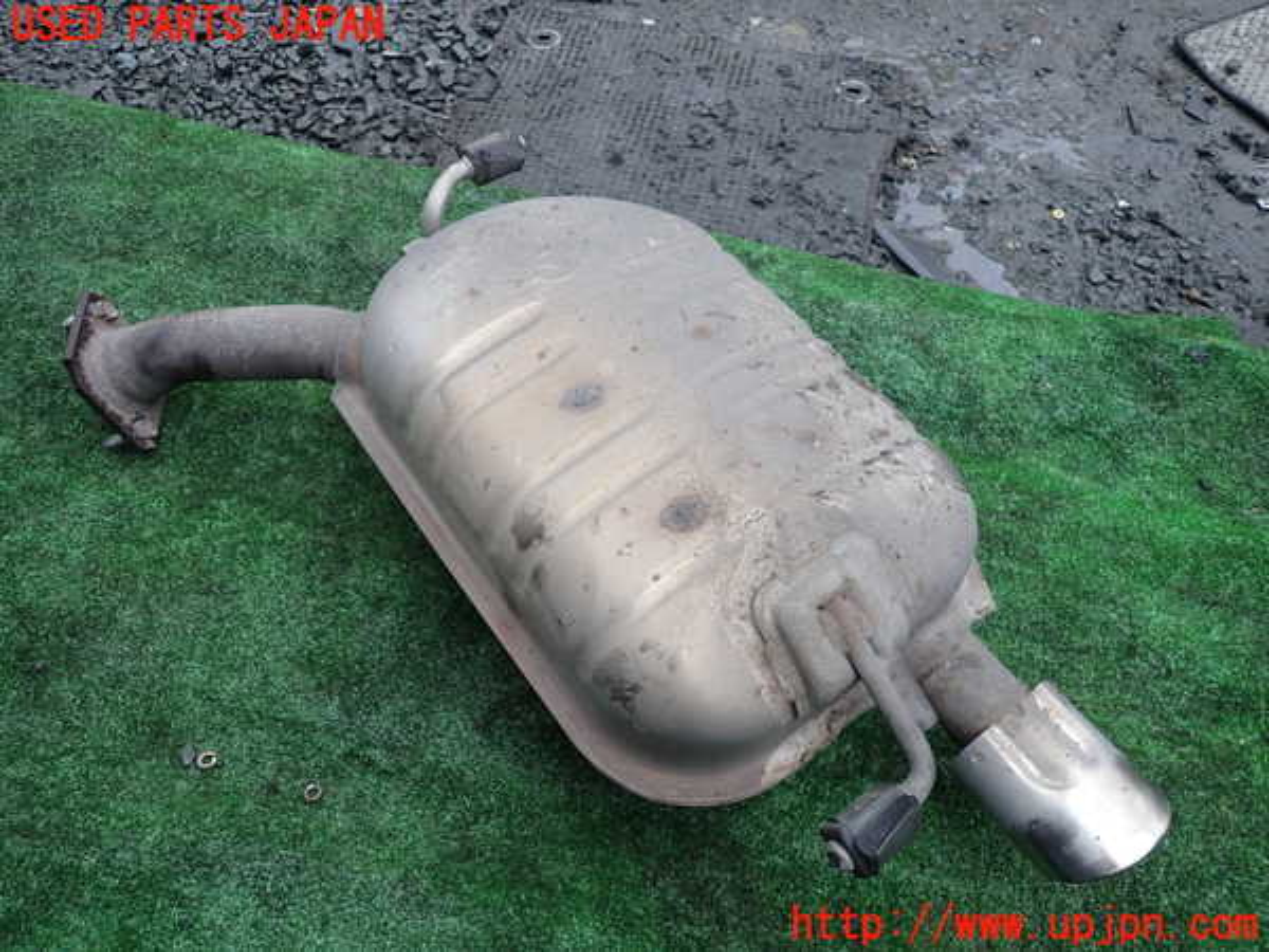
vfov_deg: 54.9
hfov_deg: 69.4
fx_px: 916
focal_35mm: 25
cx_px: 634
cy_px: 476
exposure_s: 1/100
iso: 100
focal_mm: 4.5
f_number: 2
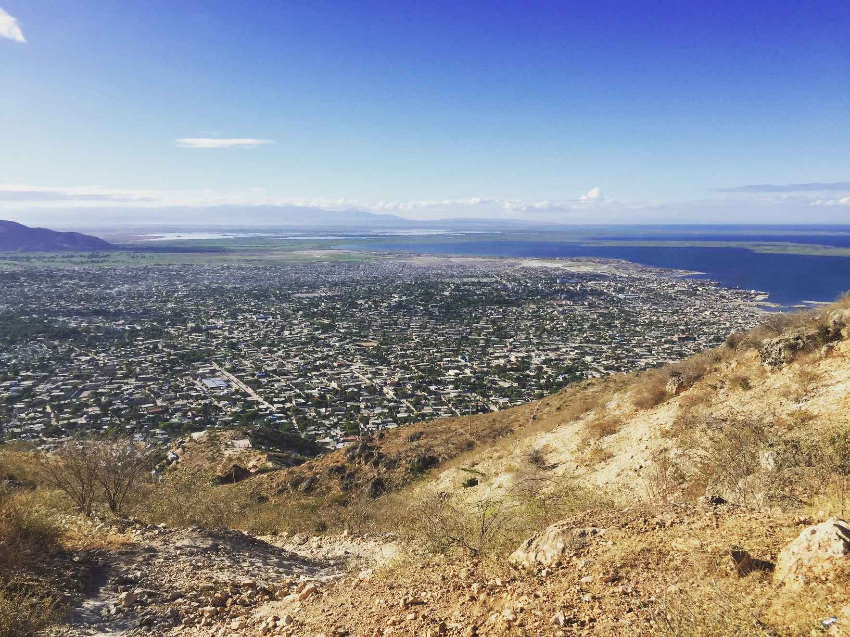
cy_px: 318
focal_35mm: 29
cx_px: 425
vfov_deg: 48.2
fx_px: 712
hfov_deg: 61.7
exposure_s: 1/2326
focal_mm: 4.15
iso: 32
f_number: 2.2
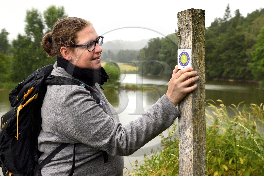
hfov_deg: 46.4
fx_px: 308
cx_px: 132
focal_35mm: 42
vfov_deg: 31.9
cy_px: 88
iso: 800
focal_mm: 42
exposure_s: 1/320
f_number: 7.1
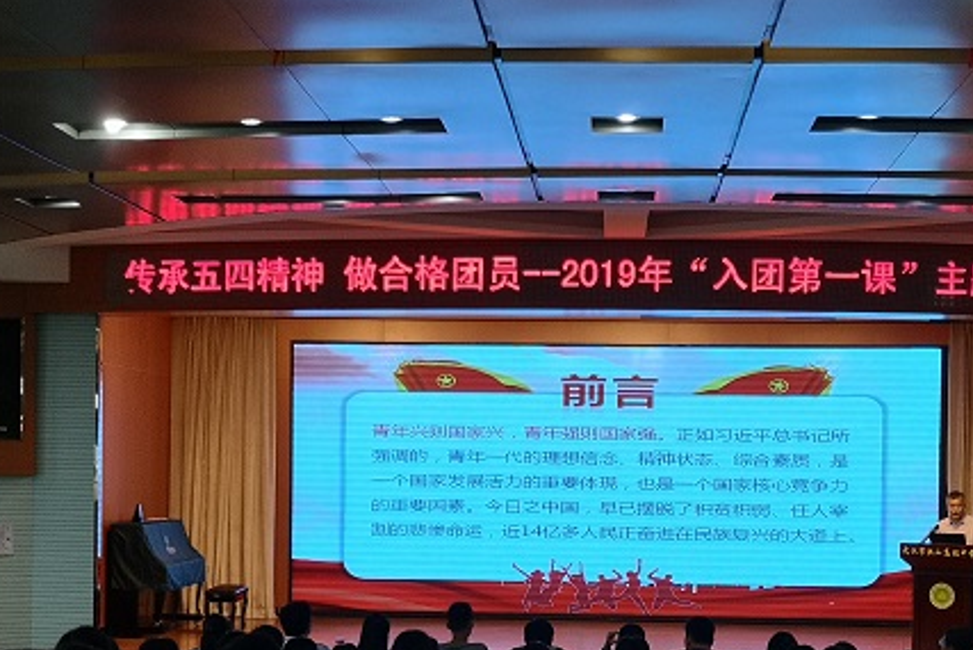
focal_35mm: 57
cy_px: 497
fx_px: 1541
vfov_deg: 23.5
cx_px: 540
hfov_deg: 35.0
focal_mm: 3.95
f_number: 1.8
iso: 100
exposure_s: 1/50
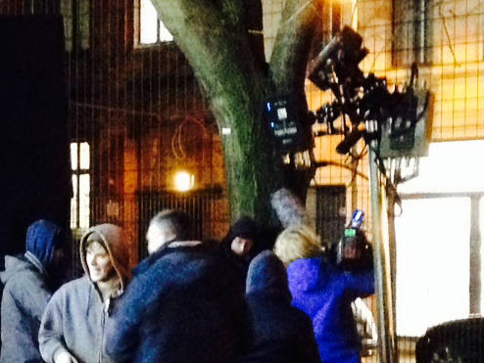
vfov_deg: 10.2
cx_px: 7
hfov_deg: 13.4
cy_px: 250
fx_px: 2028
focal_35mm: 145
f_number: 2.4
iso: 800
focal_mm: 4.28
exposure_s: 1/15
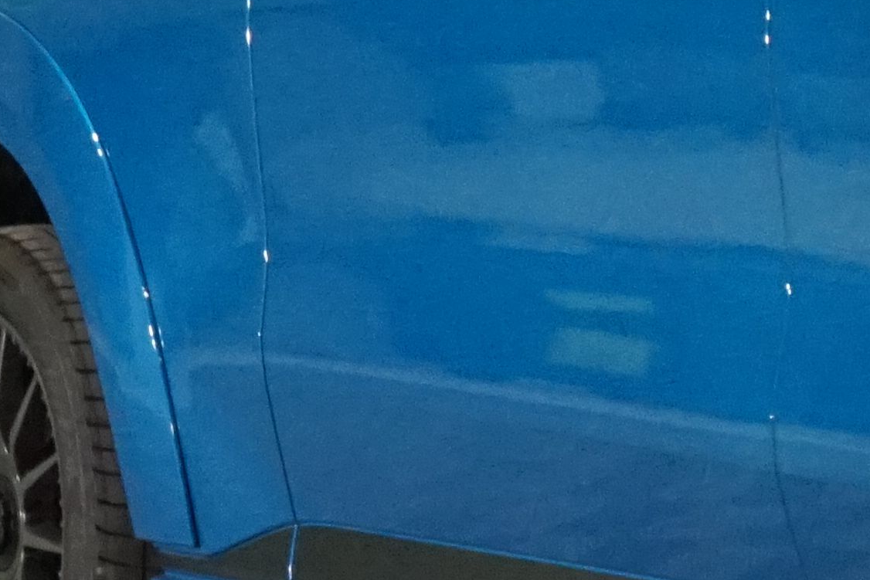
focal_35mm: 373
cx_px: 1781
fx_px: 9015
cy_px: 112
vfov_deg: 3.7
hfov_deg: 5.4
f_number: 20
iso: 6400
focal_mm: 70
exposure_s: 1/25
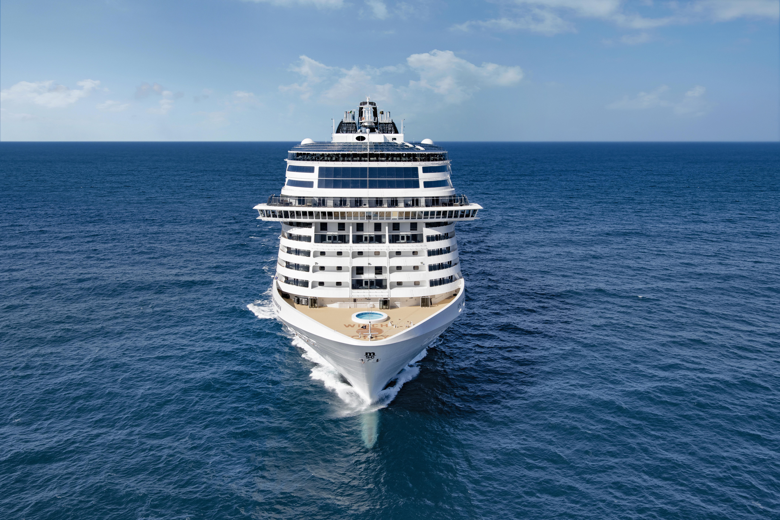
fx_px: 650
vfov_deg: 43.6
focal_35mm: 30
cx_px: 390
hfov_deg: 61.9
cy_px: 260
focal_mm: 30
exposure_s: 1/1250
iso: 800
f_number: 11
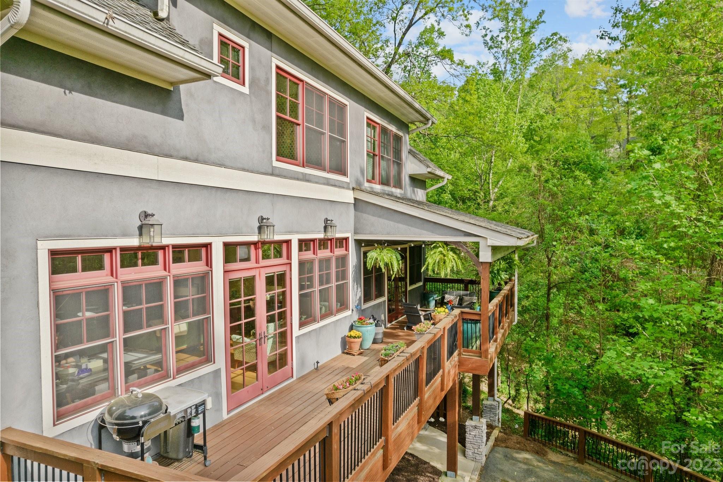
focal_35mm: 22
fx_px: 442
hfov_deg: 78.6
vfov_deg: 57.2
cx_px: 362
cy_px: 241
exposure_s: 1/640
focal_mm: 8.38
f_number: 2.8
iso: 100
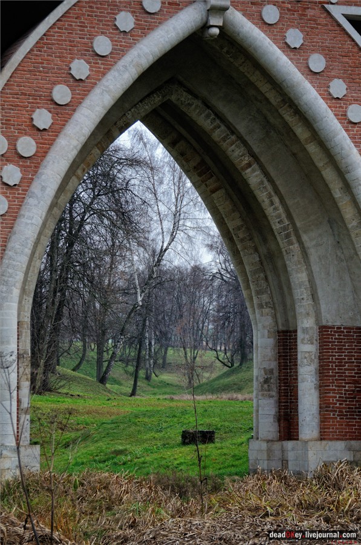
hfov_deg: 11.7
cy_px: 272
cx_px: 180
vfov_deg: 17.5
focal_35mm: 117
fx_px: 1766
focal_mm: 78
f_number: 6.3
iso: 500
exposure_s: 1/640
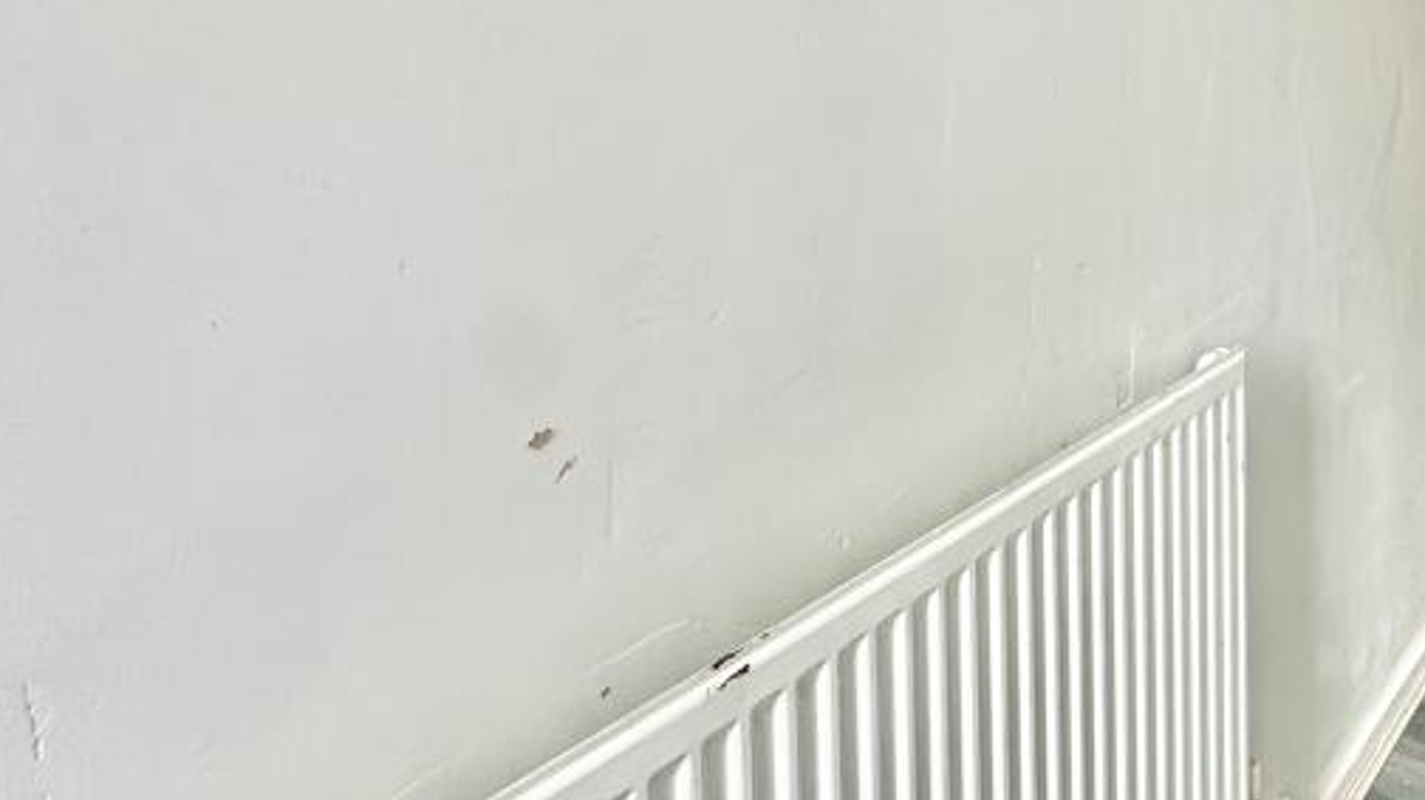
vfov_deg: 34.8
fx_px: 1171
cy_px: 31
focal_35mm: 31
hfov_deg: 55.3
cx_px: 1253
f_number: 2.2
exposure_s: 1/99
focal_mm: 2.22
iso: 250
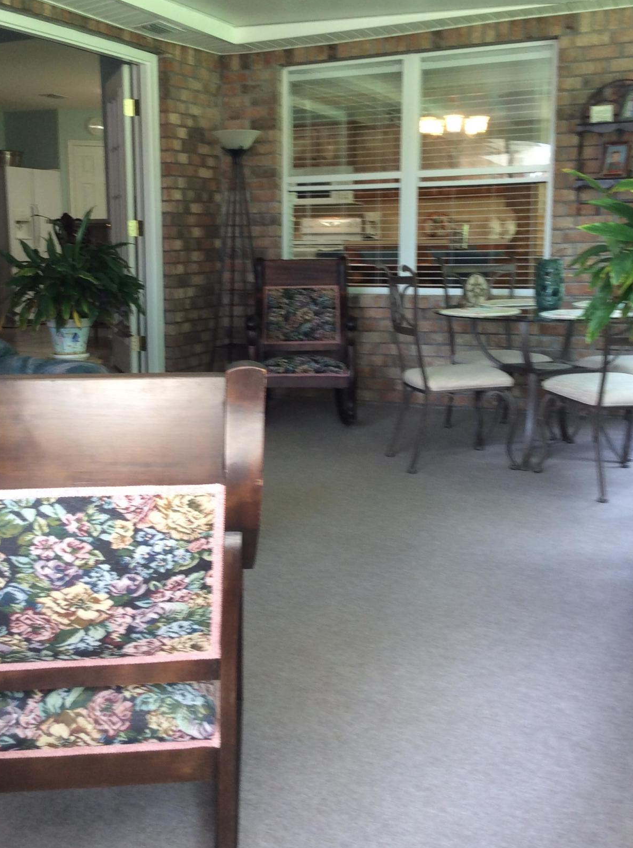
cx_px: 270
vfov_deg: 46.8
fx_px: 978
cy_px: 381
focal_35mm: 40
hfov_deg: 35.8
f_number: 2.4
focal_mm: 3.3
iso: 40
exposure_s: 1/24
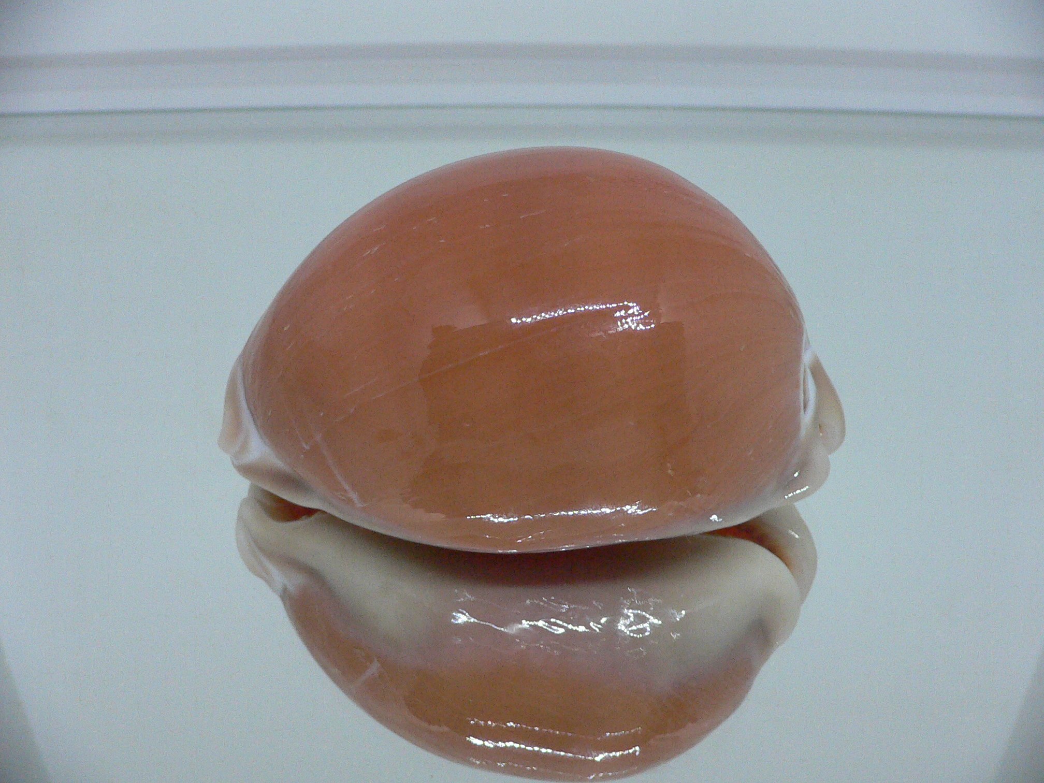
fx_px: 1056
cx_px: 522
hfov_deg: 52.6
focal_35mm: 35
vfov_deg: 40.7
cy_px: 392
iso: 200
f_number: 2.8
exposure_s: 1/50
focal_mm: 4.6
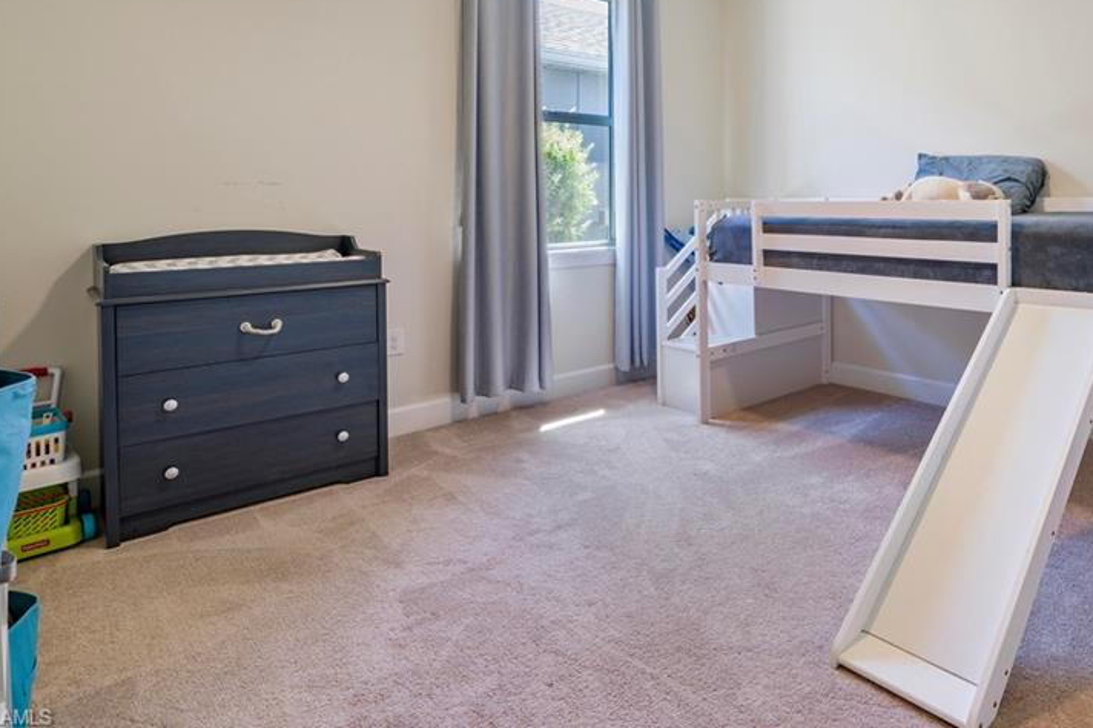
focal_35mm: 23
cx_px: 731
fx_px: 698
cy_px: 207
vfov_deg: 53.2
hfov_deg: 73.7
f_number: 9.5
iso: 250
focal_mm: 16
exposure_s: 1/4
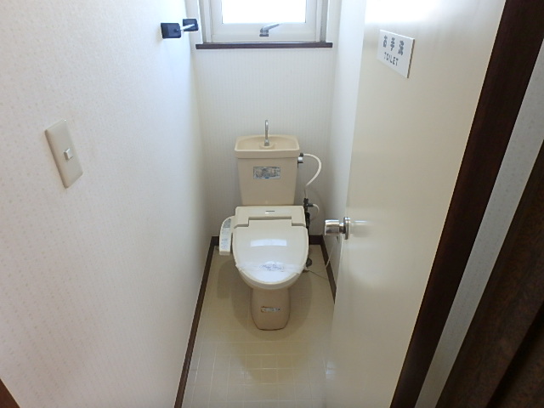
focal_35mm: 21
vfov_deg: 63.4
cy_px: 204
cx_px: 272
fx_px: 330
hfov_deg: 79.0
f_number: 3.5
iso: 250
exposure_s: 1/30
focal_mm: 3.7
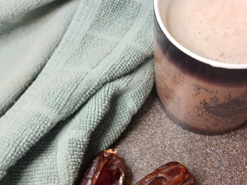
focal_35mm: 46
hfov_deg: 40.7
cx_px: 164
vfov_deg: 31.5
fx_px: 328
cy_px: 80
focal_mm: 4
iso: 250
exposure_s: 1/24
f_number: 1.8
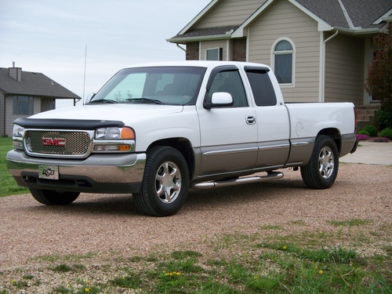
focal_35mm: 80
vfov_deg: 18.4
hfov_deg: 24.4
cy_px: 147
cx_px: 196
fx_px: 906
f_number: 3.4
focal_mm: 16.86
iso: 64
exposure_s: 1/200
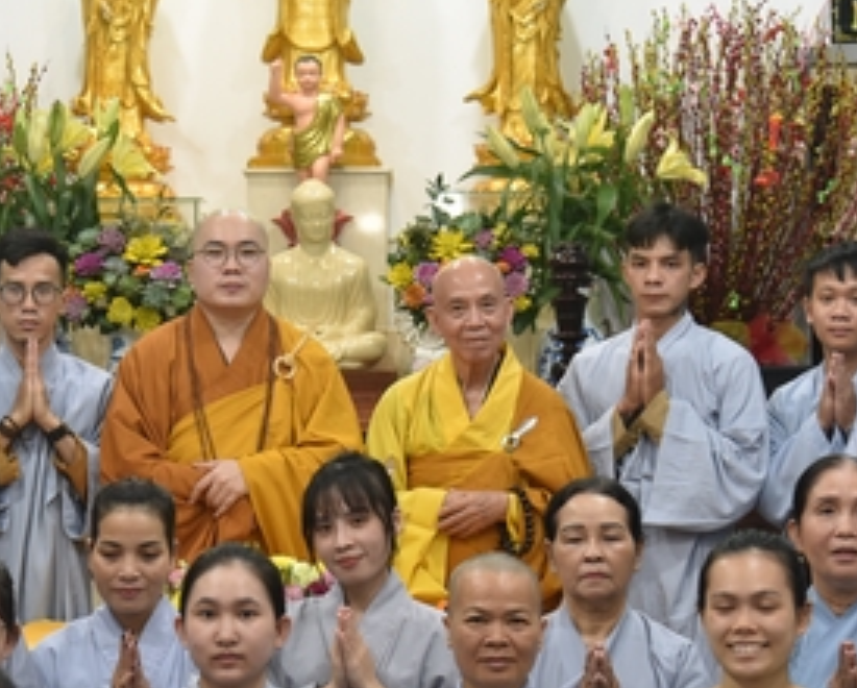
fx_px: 3277
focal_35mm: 129
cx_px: 297
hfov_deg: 14.9
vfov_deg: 12.0
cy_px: 344
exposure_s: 1/60
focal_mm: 58
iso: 800
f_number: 4
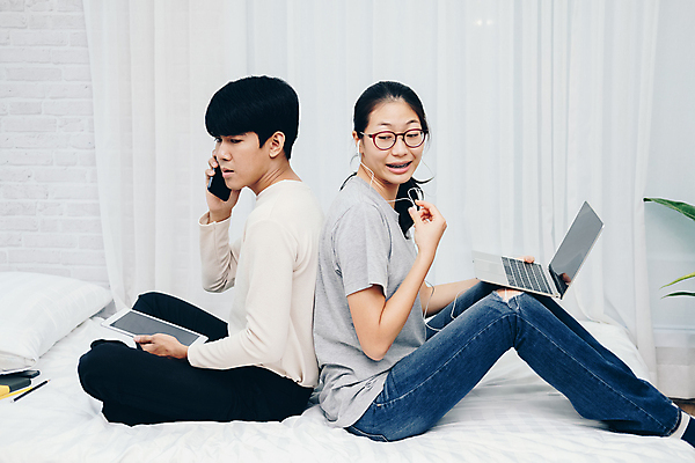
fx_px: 1023
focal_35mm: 53
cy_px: 232
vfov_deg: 25.5
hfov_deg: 37.5
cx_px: 348
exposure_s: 1/400
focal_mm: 35
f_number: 2
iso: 640
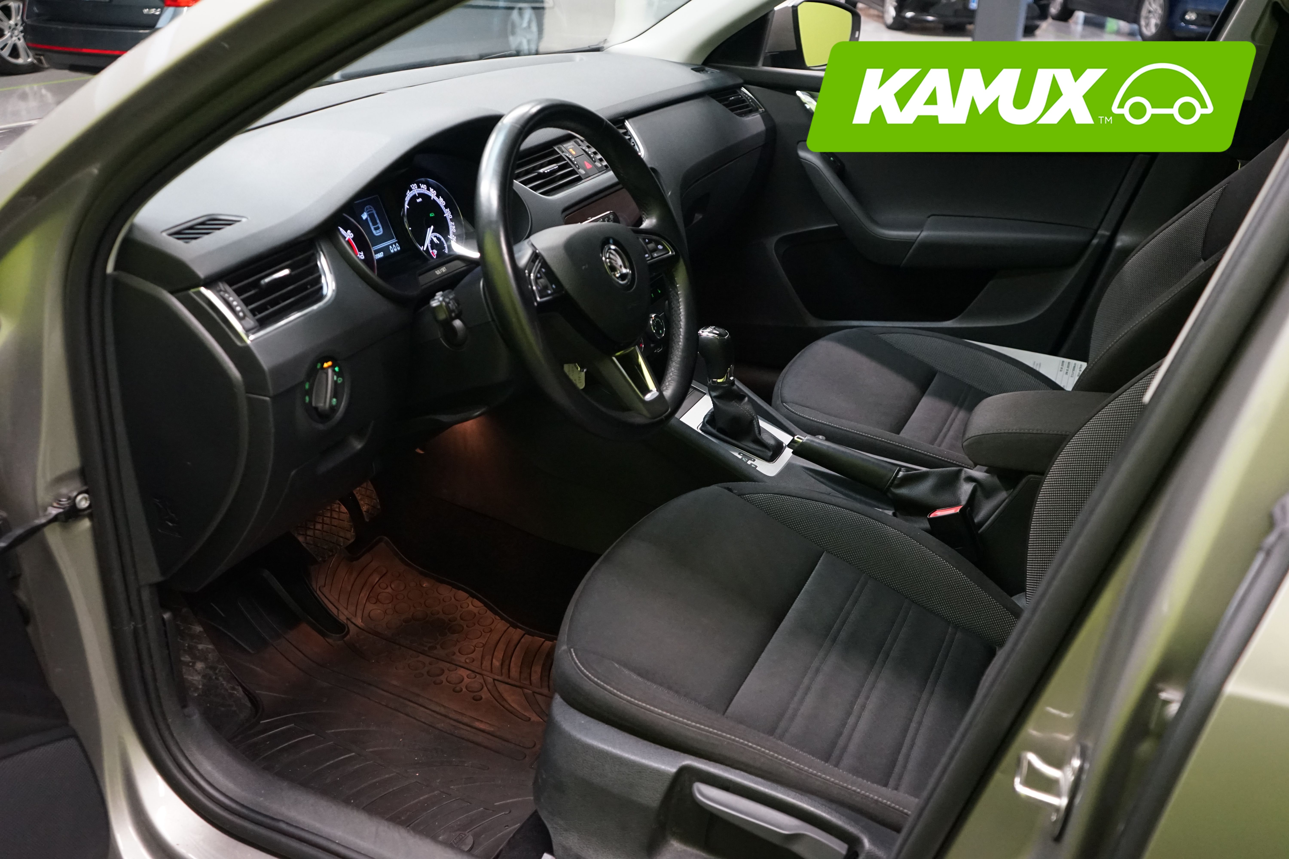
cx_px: 644
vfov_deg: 43.6
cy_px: 430
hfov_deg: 61.9
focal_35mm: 30
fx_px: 1074
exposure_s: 1/30
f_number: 4.5
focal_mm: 30
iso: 4000
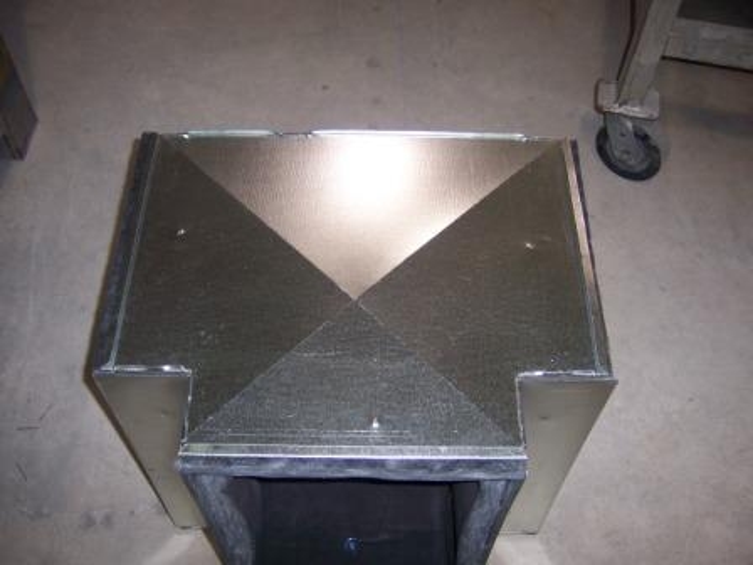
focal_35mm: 36
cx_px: 376
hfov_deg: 51.4
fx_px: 783
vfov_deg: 39.7
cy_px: 282
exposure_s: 1/60
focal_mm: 6.2
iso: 80
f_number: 2.8
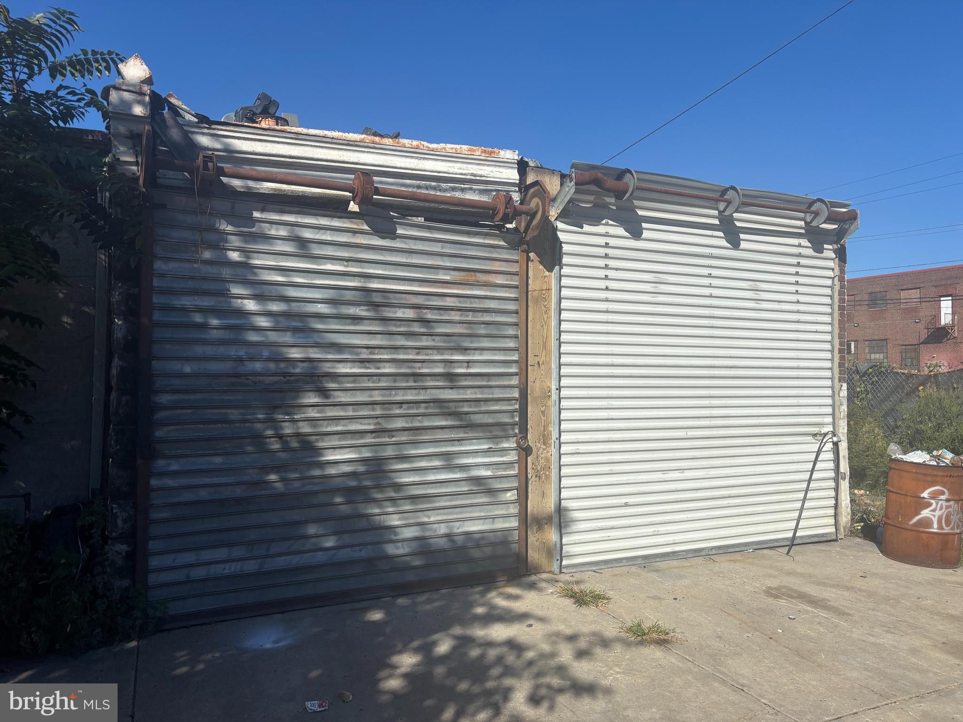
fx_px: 723
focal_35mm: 26
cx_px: 482
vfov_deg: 53.1
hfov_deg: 67.3
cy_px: 361
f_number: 1.6
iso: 50
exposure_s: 1/5348
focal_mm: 5.96
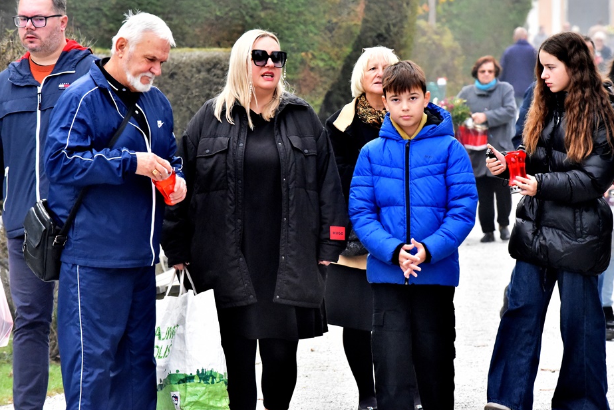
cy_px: 184
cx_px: 333
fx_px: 3787
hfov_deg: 9.3
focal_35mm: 222
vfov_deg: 6.2
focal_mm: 200
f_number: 8
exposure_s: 1/1250
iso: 7200
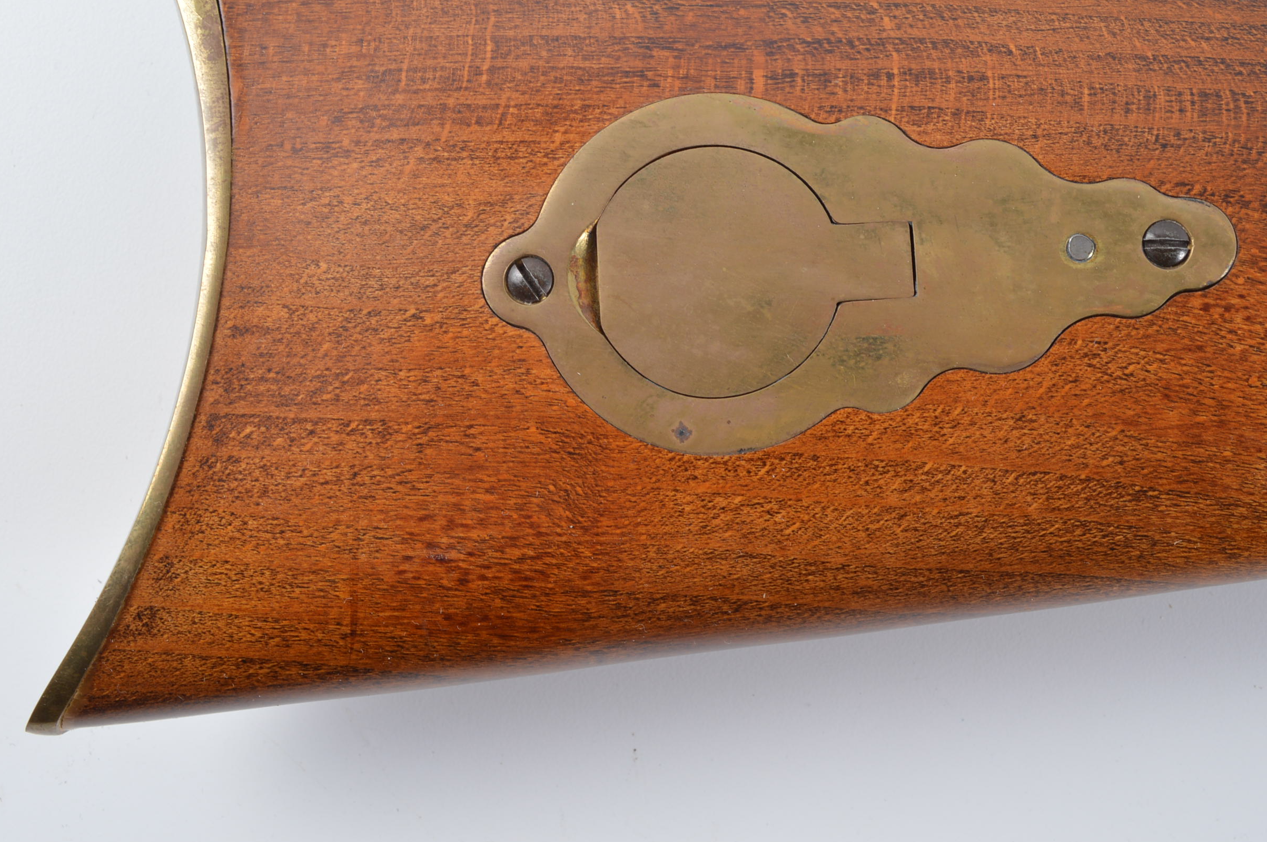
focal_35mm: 45
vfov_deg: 29.7
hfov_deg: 43.5
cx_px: 728
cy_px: 332
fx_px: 1582
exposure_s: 1/125
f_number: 10
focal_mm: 24
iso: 100
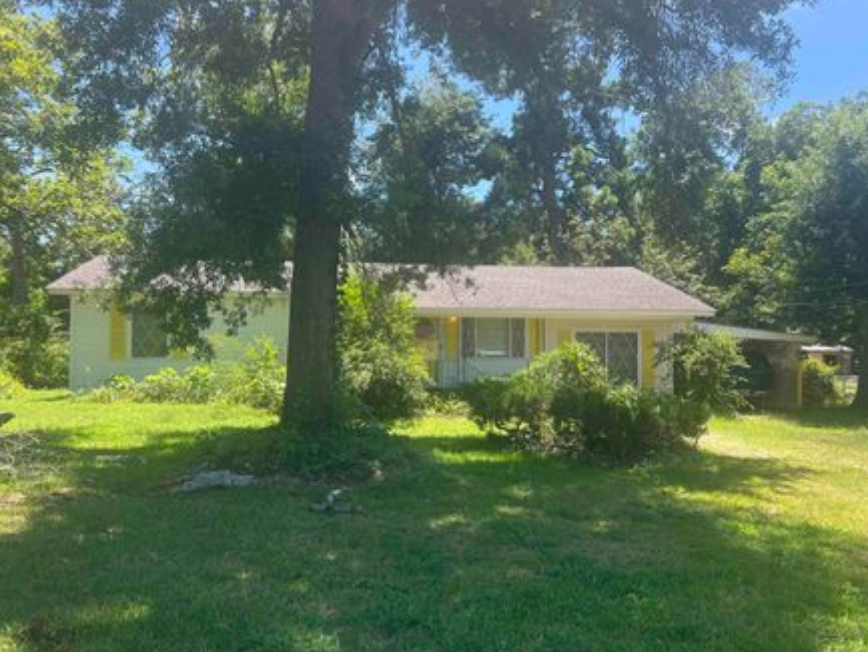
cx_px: 453
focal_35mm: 30
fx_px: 752
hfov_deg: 59.9
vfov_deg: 46.8
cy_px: 332
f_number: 1.5
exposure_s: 1/909
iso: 50
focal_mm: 5.7
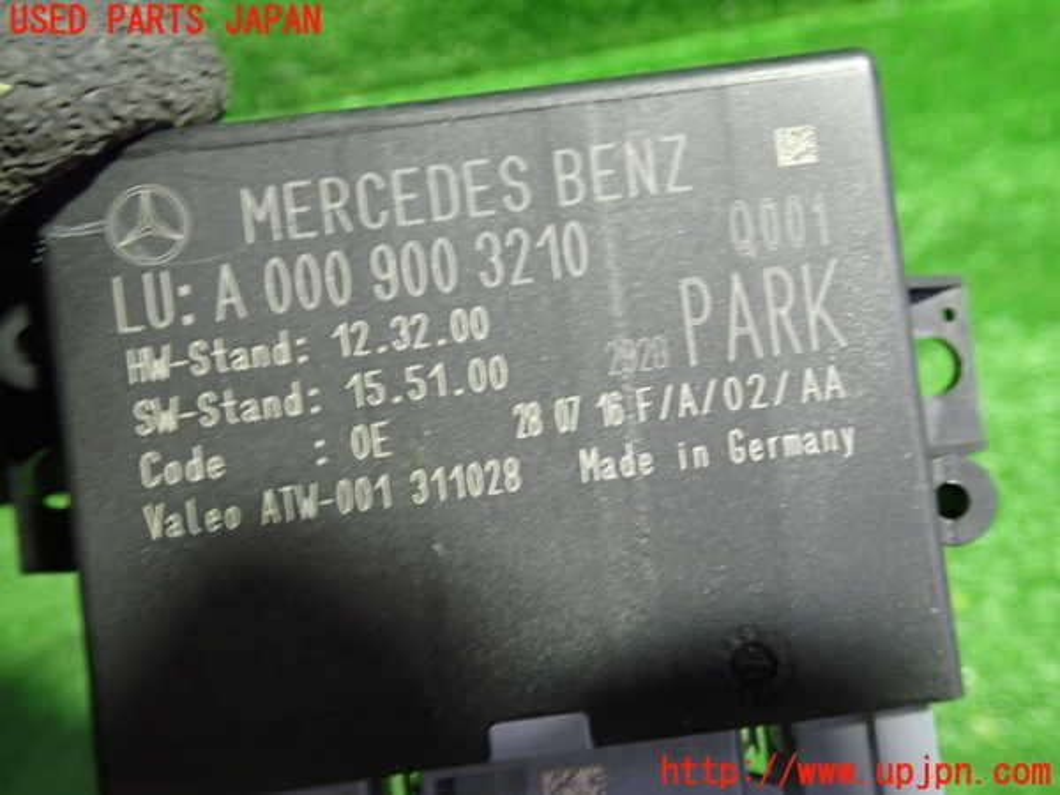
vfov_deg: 46.8
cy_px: 398
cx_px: 530
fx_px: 919
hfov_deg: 60.0
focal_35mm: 30
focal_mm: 5.4
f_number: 2.3
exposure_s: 1/30
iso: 500
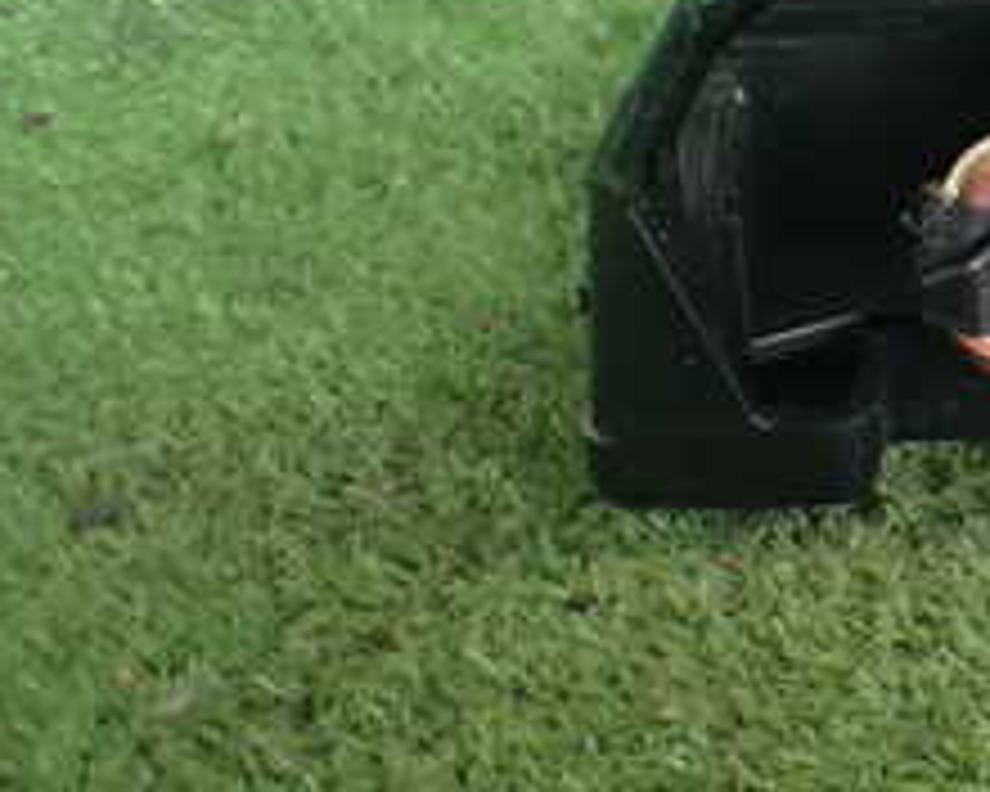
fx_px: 2344
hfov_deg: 21.5
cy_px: 9
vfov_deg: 18.7
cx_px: 1300
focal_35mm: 80
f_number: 2.3
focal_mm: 5.4
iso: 800
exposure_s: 1/100
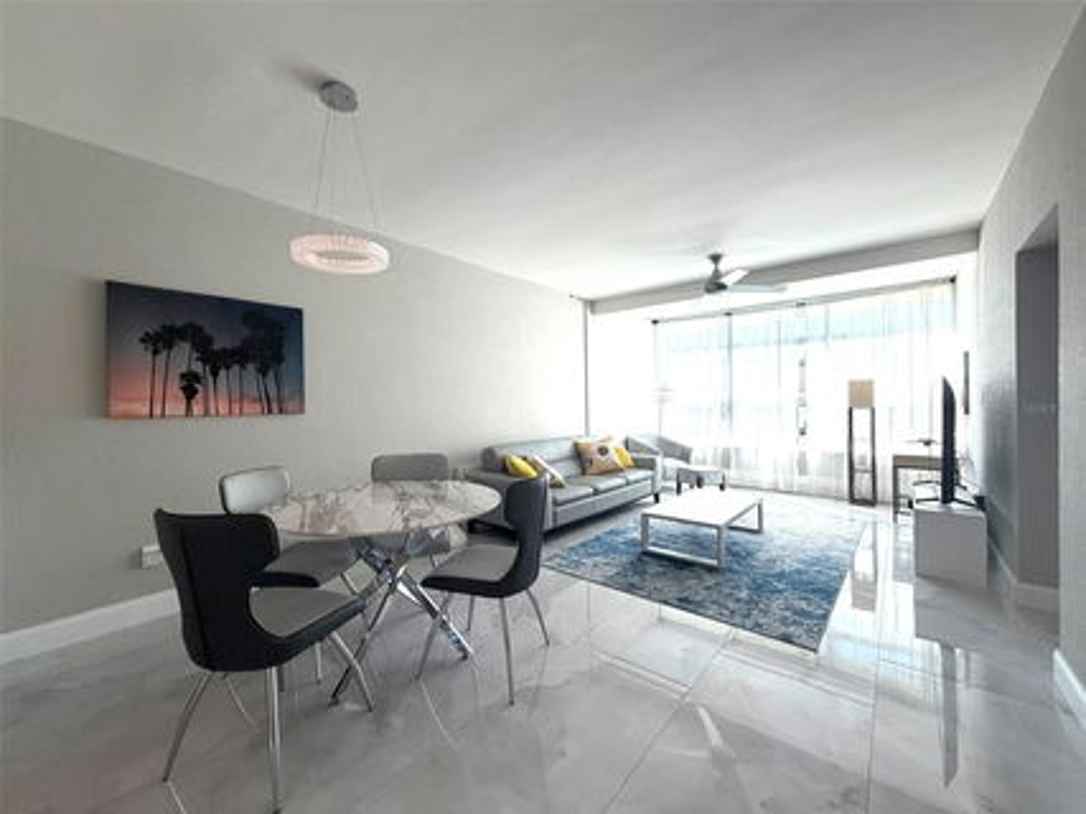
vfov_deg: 85.6
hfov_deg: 102.1
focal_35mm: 14
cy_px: 407
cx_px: 543
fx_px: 439
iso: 64
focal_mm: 2.22
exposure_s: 1/120
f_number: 2.2
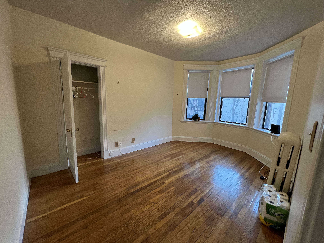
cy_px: 122
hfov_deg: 106.2
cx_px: 162
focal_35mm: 13
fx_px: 122
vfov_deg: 89.9
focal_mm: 1.57
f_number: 1.8
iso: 250
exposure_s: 1/60
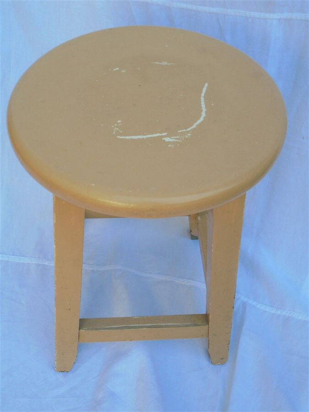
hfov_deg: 37.7
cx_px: 154
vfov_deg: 49.0
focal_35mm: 38
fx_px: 452
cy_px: 206
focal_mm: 6.9
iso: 100
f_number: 4.2
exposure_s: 1/100
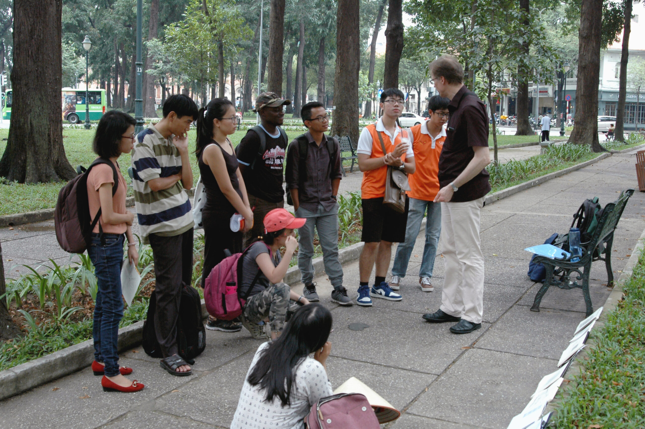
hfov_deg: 46.4
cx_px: 322
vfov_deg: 31.8
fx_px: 752
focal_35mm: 42
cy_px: 214
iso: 640
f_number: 5.6
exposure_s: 1/200
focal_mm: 28
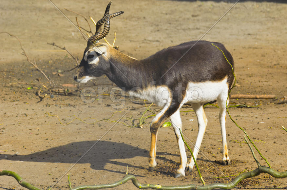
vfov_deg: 7.5
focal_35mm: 183
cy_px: 95
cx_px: 144
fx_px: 1456
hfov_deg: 11.3
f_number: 5.6
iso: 100
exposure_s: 1/350
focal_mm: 122
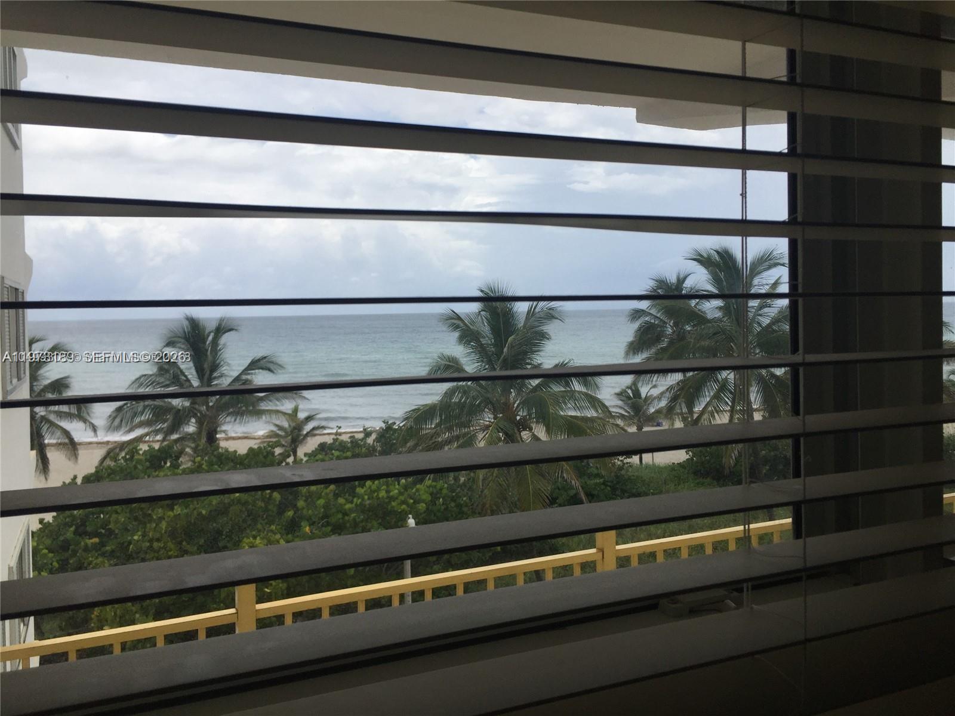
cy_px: 358
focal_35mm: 29
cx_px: 478
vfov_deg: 48.2
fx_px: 800
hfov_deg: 61.7
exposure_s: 1/2083
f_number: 2.2
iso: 32
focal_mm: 4.15
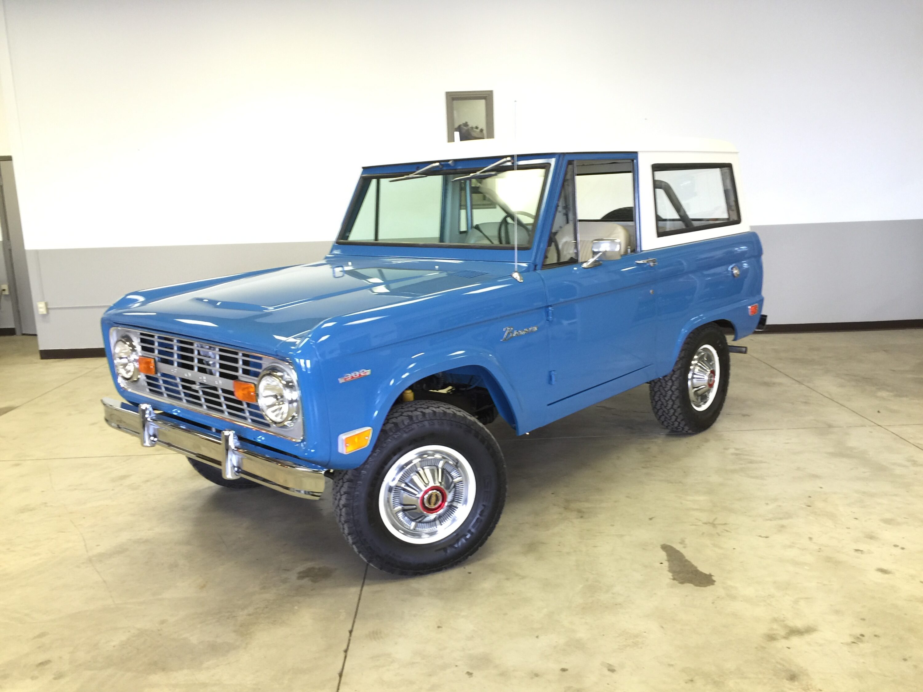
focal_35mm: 29
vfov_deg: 48.2
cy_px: 346
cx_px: 462
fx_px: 773
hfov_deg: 61.7
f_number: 2.2
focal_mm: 4.15
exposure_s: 1/15
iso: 50
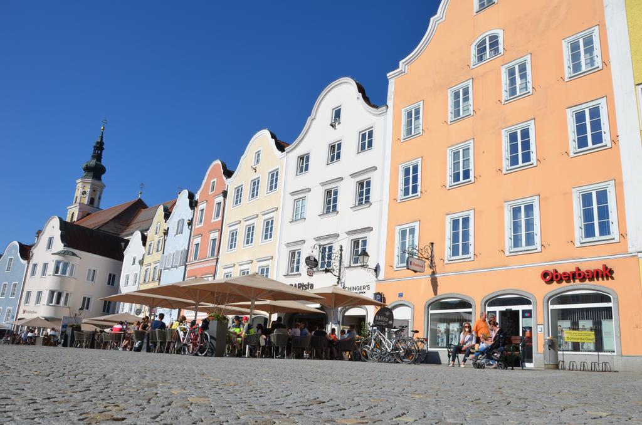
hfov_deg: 67.5
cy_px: 212
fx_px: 480
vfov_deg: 47.7
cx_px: 321
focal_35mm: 27
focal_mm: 18
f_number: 9
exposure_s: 1/320
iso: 100
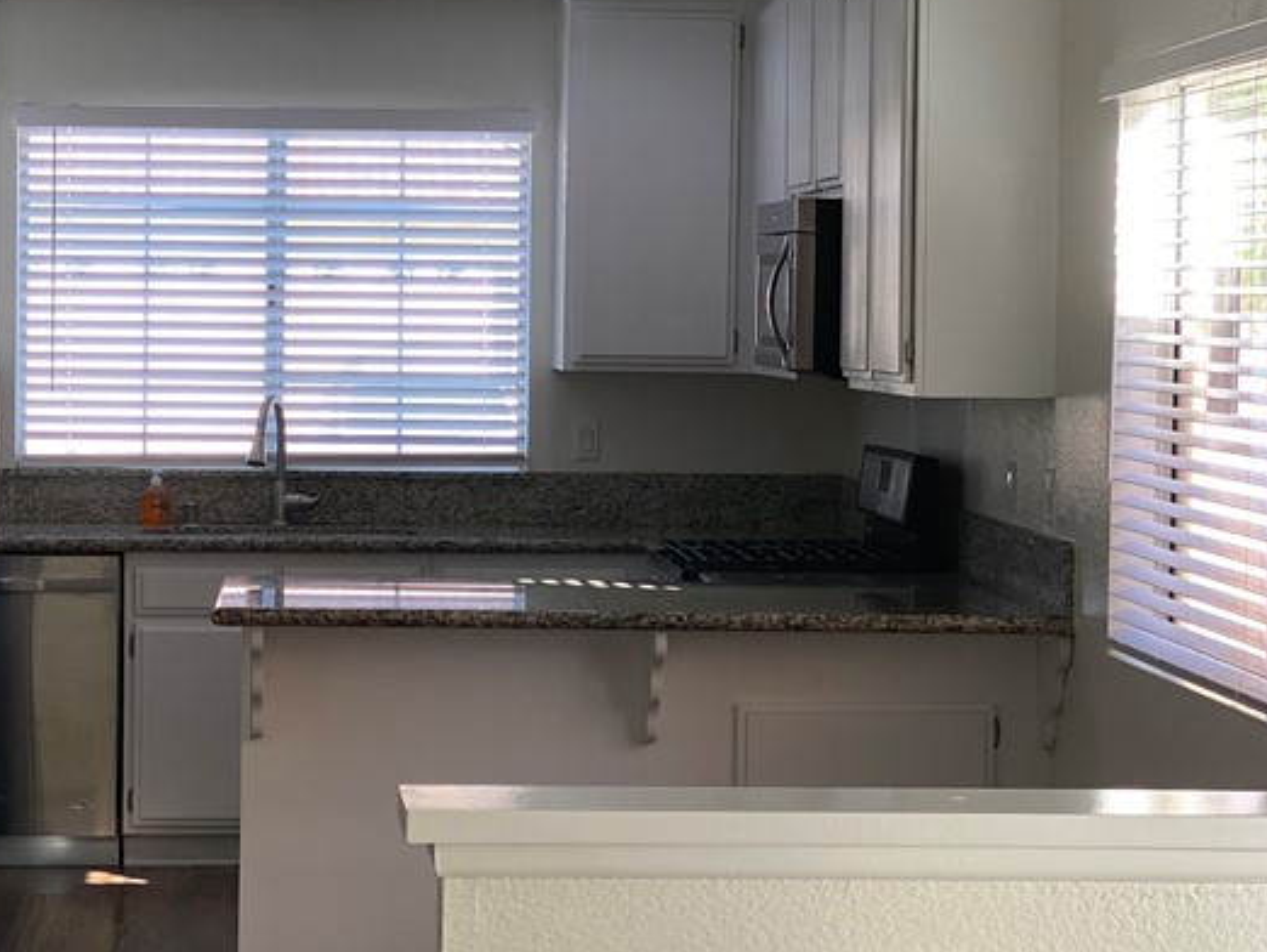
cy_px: 469
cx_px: 473
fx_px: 3735
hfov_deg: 19.2
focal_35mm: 102
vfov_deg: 14.5
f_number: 2
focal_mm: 6
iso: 32
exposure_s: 1/120
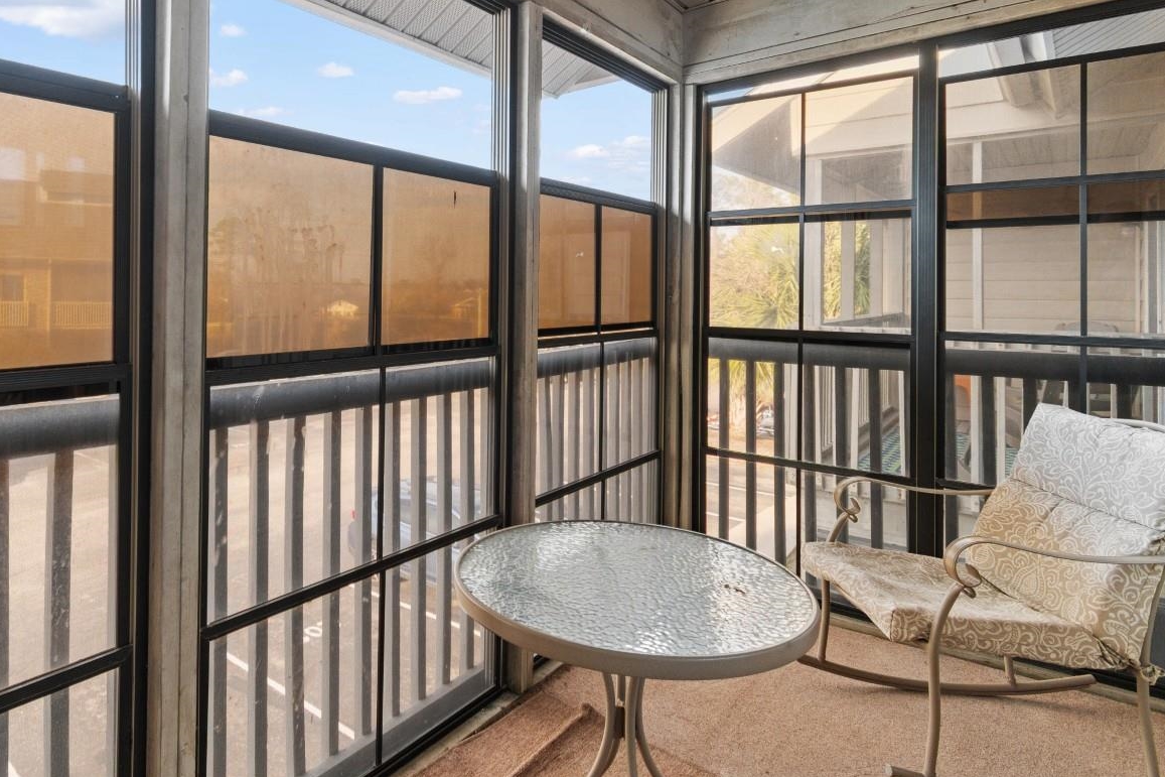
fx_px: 679
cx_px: 409
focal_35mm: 21
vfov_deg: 58.6
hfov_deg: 79.1
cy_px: 285
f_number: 4.5
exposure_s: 1/10
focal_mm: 10
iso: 100
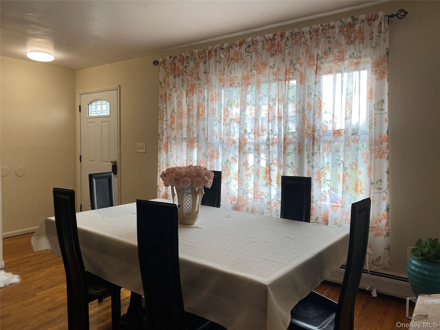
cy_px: 165
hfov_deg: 67.3
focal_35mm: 26
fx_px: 330
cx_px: 220
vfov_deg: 53.1
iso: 50
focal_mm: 4.25
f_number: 1.8
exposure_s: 1/120
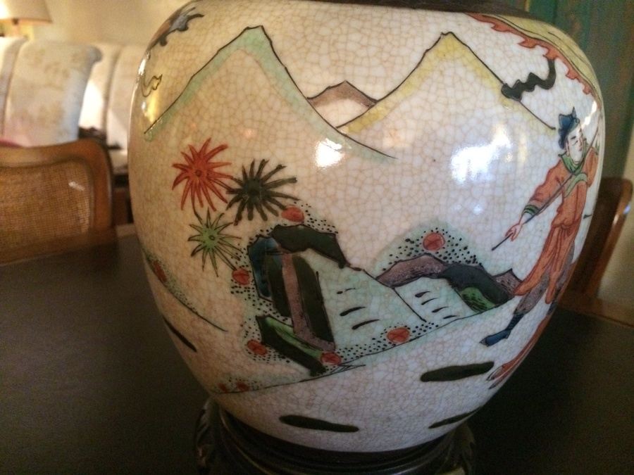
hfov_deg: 60.0
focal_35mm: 30
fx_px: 549
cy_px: 238
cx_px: 317
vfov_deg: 46.8
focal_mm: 4.12
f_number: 2.2
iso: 640
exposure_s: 1/15
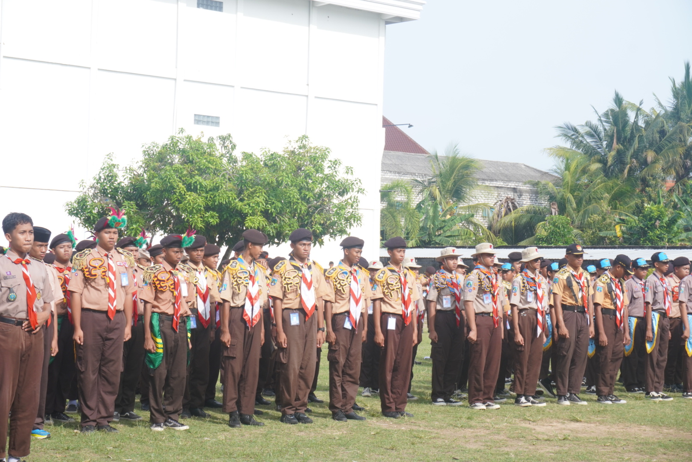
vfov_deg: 18.2
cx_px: 346
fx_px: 1443
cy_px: 231
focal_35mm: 75
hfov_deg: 27.0
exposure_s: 1/250
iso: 320
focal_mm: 50
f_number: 10
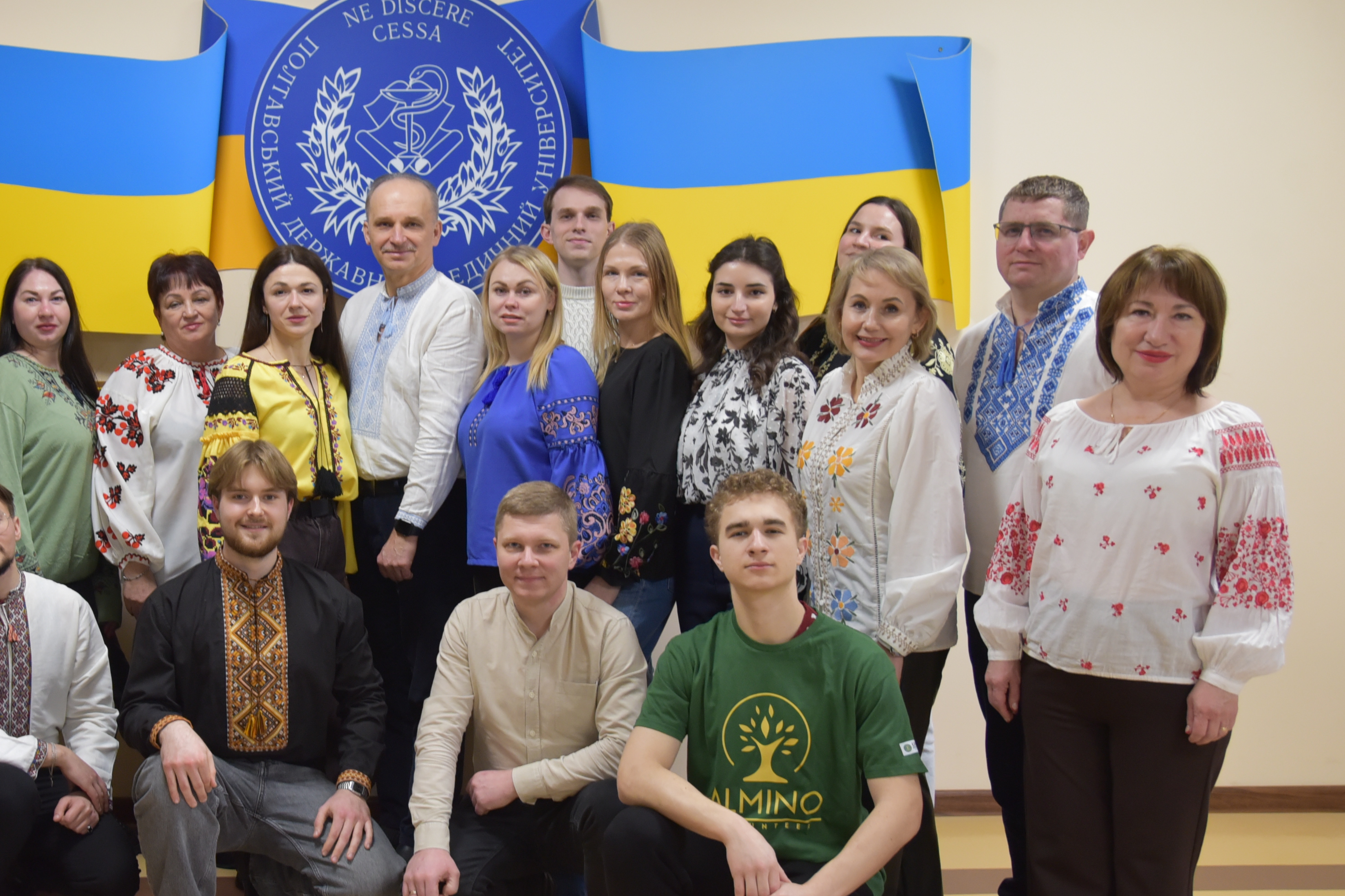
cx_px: 385
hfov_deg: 41.8
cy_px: 517
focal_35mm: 46
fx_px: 1718
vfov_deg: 29.2
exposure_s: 1/60
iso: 1800
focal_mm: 30
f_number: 4
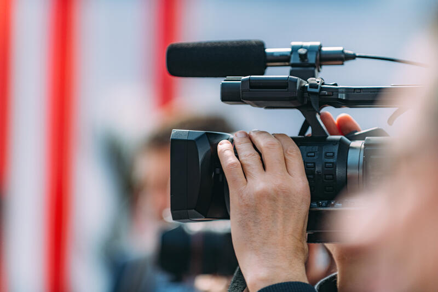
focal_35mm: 200
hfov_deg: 10.3
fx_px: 2433
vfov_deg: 6.9
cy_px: 146
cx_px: 219
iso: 400
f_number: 2.8
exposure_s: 1/320
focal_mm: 200
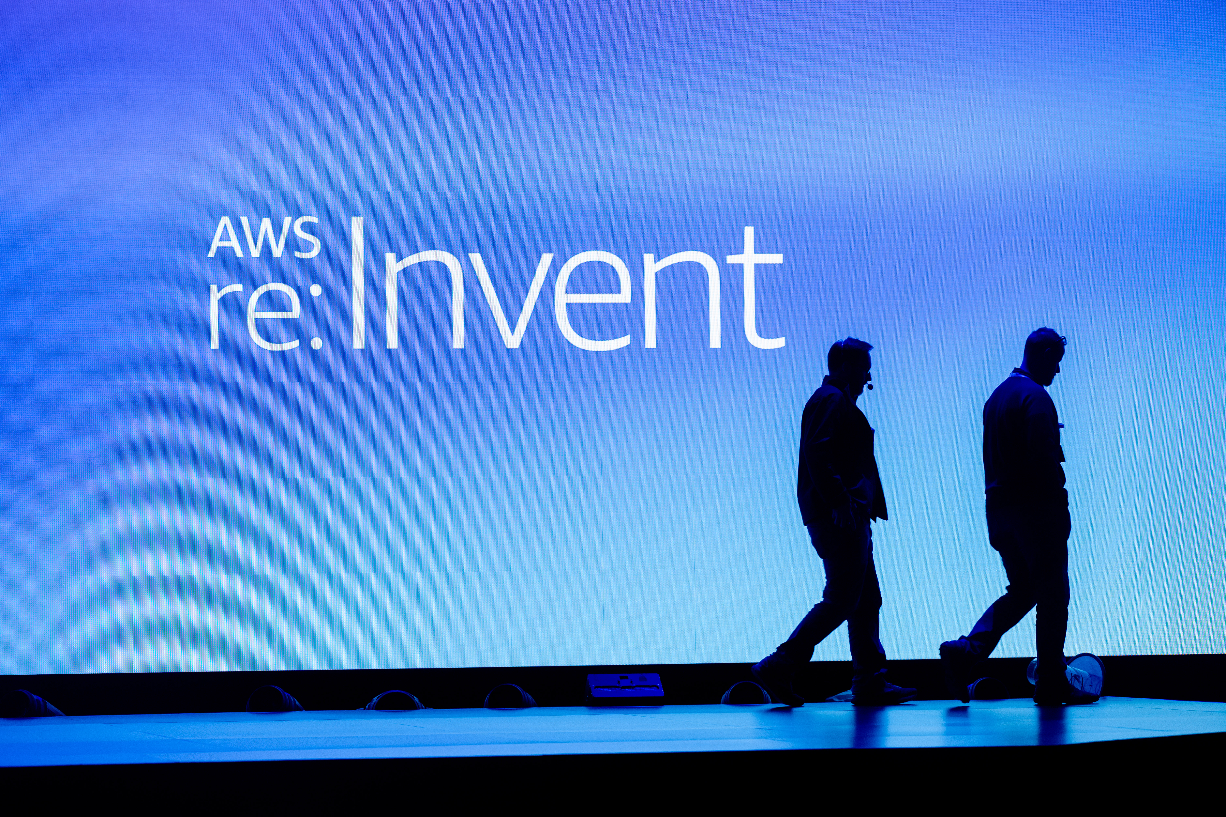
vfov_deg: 9.5
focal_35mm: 145
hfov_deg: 14.2
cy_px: 408
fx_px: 4938
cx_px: 613
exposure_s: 1/250
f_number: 4
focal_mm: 145
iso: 6400
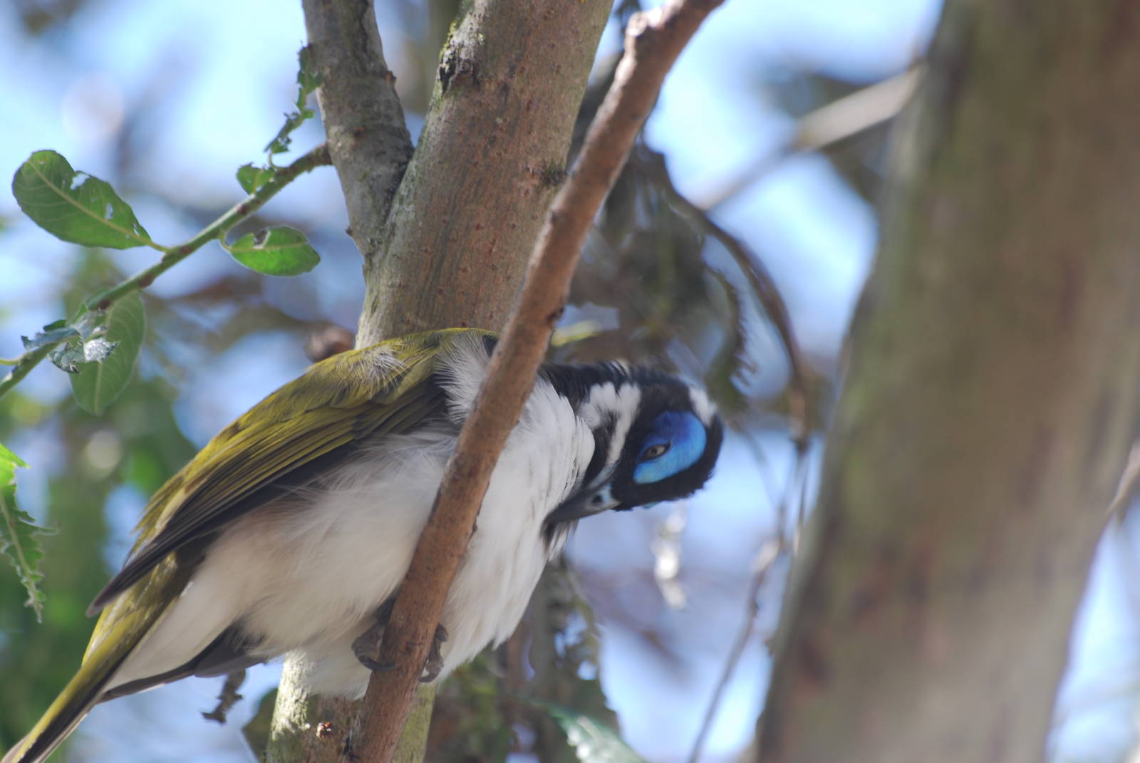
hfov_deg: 5.1
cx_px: 570
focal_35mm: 405
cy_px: 382
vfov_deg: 3.4
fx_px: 12840
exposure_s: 1/125
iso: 200
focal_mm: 270
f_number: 6.3
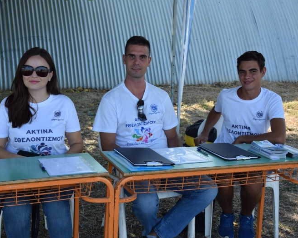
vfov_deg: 27.6
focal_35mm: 55
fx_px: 485
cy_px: 120
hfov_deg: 34.1
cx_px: 137
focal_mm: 32
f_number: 5.6
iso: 100
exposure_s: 1/125
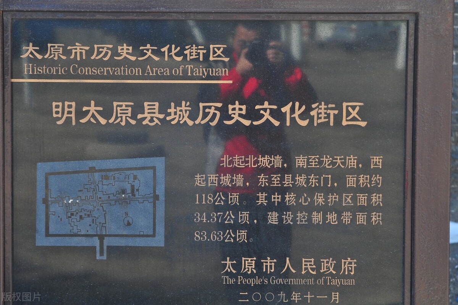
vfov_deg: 13.0
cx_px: 229
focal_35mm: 105
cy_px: 152
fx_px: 1335
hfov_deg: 19.5
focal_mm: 70
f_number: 8
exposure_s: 1/60
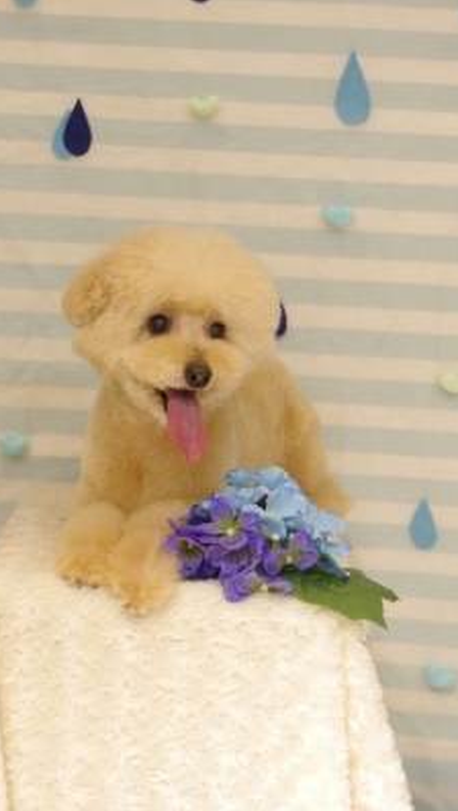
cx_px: 196
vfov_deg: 26.8
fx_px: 1702
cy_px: 407
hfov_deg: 15.3
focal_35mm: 79
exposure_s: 1/100
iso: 640
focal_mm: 50
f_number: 2.8
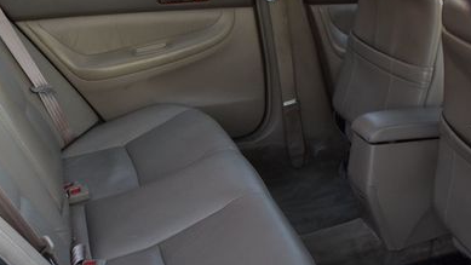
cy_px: 204
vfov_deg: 19.3
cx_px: 205
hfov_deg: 33.8
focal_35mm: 62
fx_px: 774
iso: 400
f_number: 8
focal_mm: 24
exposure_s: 1/50
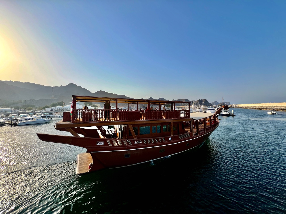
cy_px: 107
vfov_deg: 89.9
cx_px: 143
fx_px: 107
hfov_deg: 106.2
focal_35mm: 13
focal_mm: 1.57
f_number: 1.8
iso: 32
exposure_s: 1/1672
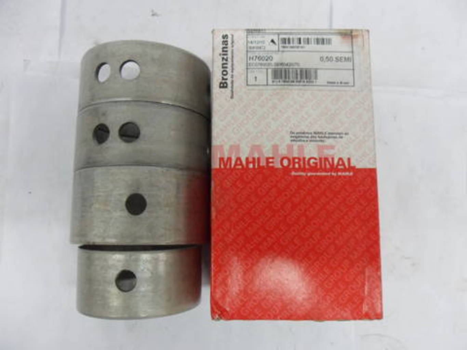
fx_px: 364
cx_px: 234
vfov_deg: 51.4
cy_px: 175
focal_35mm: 27
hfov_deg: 65.3
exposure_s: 1/20
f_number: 3.5
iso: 400
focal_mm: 4.9
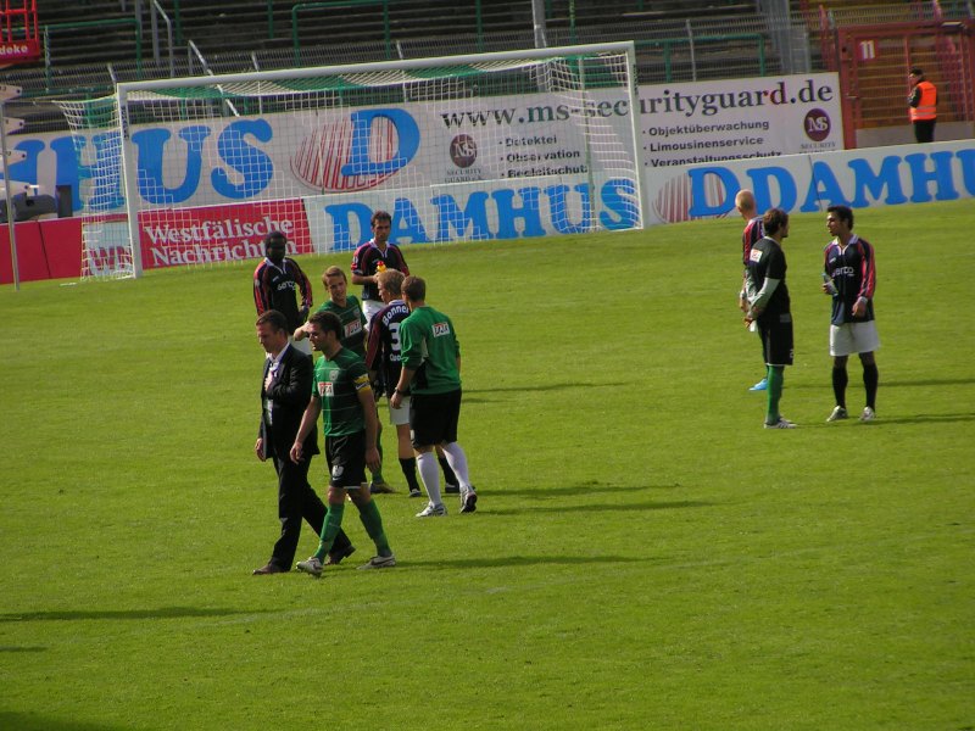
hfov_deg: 6.7
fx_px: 8365
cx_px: 488
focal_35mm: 297
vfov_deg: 5.0
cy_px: 366
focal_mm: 45.4
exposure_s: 1/800
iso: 50
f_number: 3.5
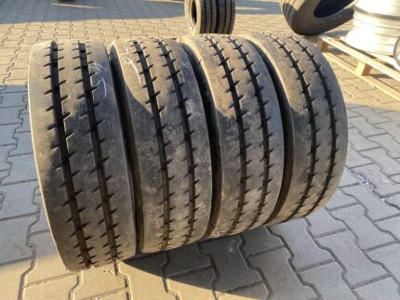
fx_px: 301
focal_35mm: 26
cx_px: 200
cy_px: 150
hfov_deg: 67.3
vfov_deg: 53.1
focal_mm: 4.25
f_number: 1.8
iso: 40
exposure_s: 1/122
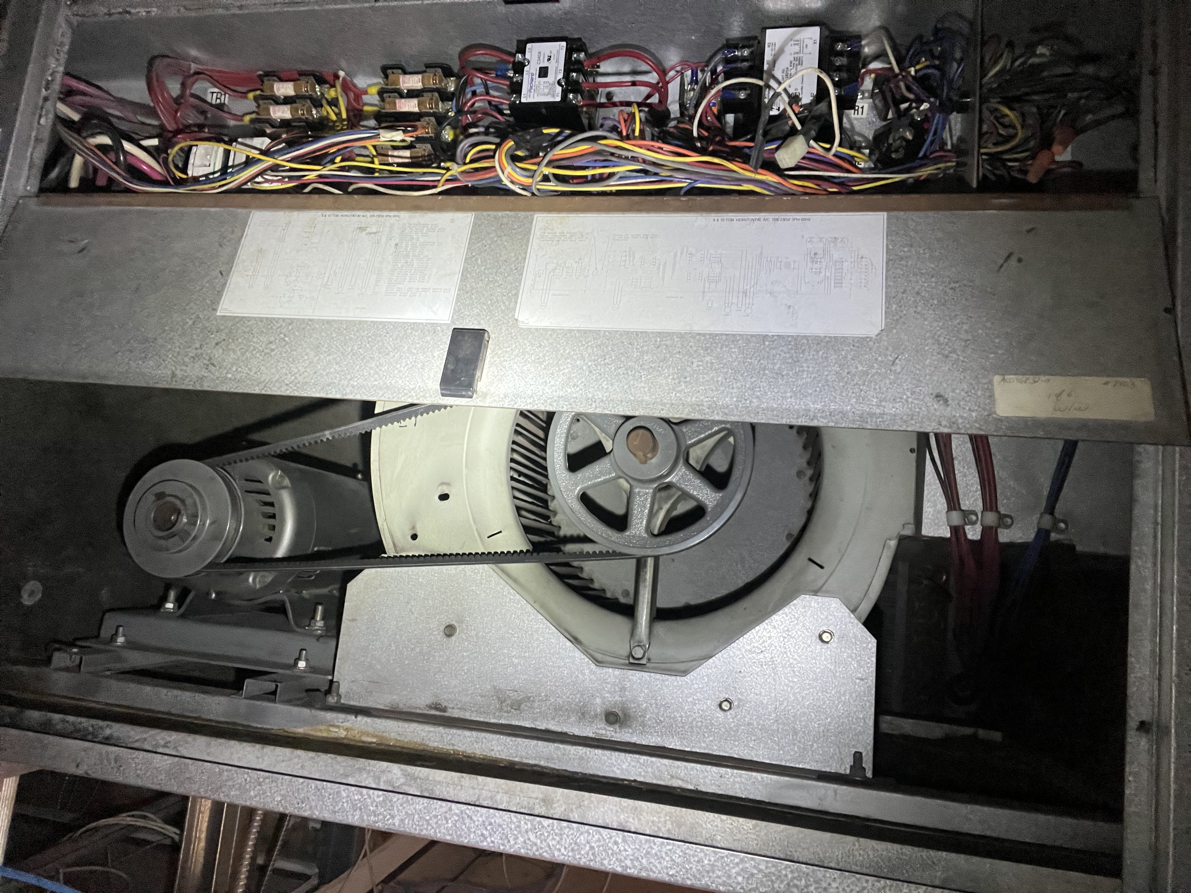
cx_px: 596
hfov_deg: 73.9
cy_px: 446
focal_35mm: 23
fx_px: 791
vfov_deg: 58.9
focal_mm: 2.71
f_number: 2.2
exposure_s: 1/40
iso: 400
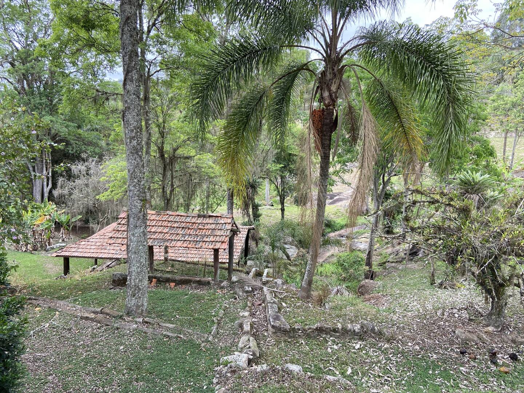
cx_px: 262
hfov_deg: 67.3
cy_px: 196
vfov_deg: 53.1
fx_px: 394
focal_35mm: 26
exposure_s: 1/400
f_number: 1.8
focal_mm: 4.25
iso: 32
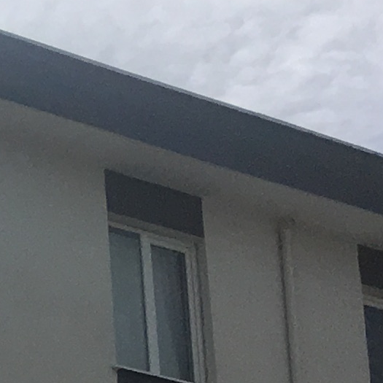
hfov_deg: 7.7
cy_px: 1022
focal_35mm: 197
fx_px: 2466
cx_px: -788
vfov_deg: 8.0
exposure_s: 1/5128
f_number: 2.2
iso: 25
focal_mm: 4.15
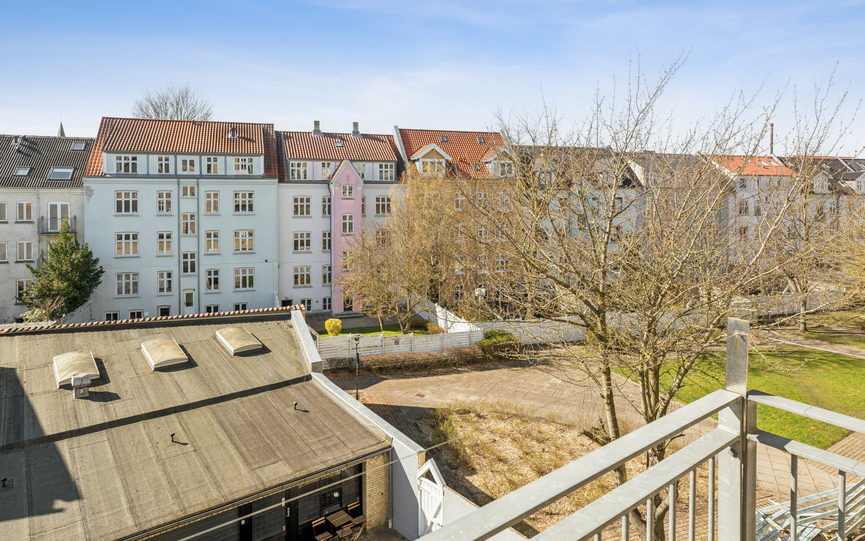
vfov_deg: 55.0
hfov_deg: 79.7
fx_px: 519
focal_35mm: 22
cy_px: 247
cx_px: 436
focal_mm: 21
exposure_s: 1/400
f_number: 10
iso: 400
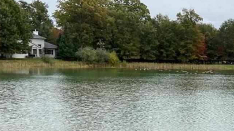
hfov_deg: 32.3
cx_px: 192
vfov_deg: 18.8
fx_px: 391
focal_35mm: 63
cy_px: 117
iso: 50
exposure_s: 1/1869
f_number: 1.5
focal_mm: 5.7
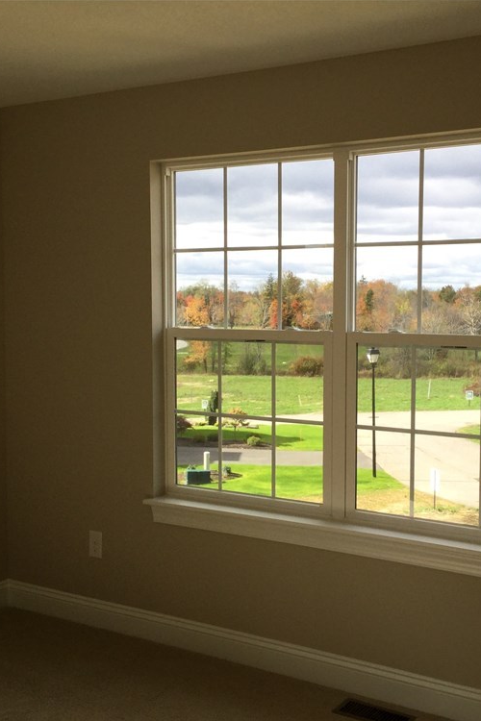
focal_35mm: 44
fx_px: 882
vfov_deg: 44.5
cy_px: 368
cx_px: 310
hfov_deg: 30.3
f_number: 2.4
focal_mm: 3.3
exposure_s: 1/362
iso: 25
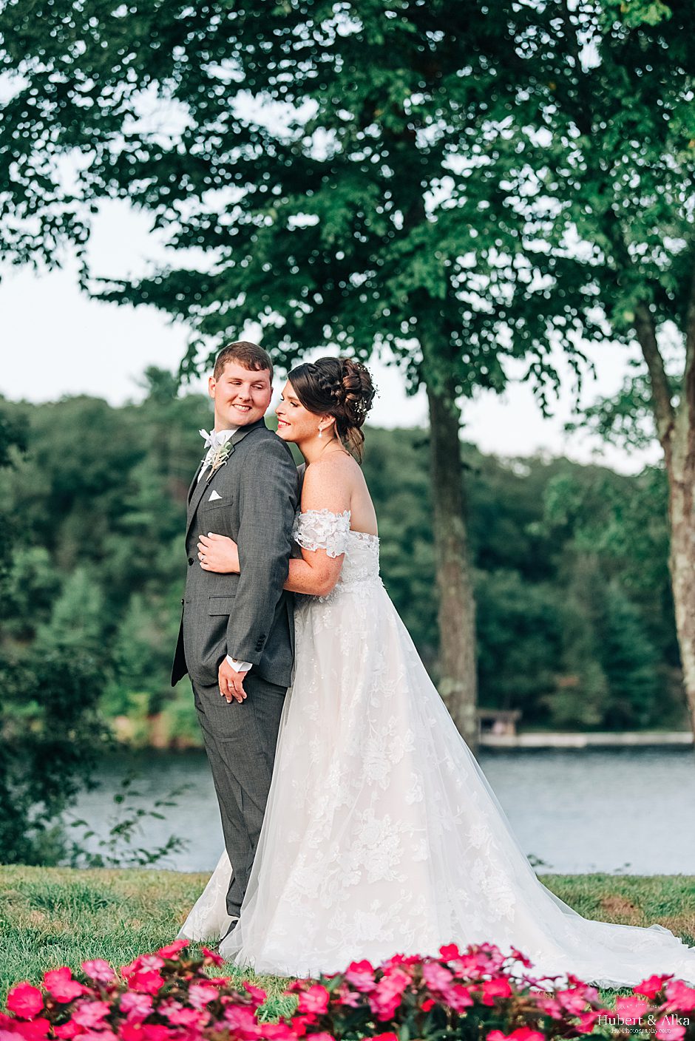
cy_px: 520
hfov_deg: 15.2
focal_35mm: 90
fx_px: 2603
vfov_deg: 22.6
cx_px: 348
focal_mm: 90
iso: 640
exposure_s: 1/1600
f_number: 2.8
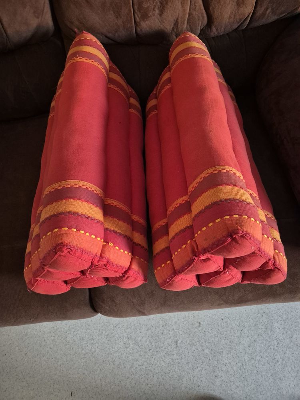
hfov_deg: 58.9
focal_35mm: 23
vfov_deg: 73.9
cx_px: 150
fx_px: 266
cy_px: 200
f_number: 1.8
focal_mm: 5.4
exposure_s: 1/50
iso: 2000
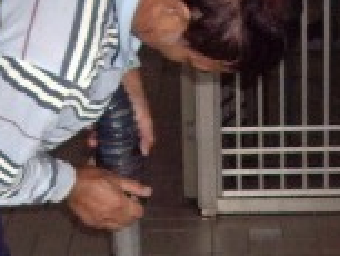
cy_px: 363
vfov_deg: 9.1
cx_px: 224
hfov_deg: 12.4
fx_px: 1563
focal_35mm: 159
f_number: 2.7
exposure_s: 1/40
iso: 200
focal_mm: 6.2
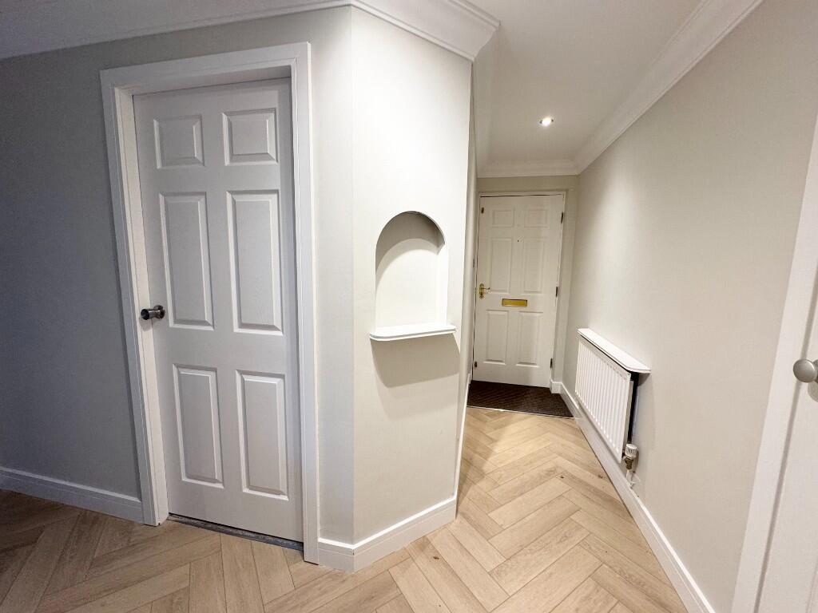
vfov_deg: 85.7
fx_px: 331
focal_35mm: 14
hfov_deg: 102.1
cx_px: 409
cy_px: 306
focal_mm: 2.22
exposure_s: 1/100
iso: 125
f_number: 2.2
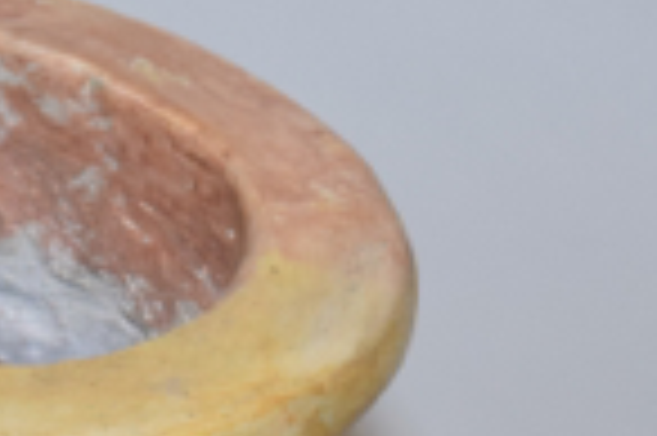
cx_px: -261
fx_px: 6603
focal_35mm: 362
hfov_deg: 5.7
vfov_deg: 3.8
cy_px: 658
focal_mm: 55
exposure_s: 1/125
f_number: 5.6
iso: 800
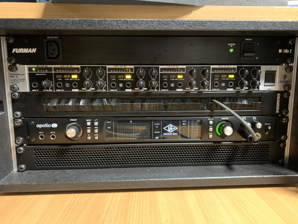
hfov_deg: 67.3
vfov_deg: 53.1
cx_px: 149
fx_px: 224
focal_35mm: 26
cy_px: 112
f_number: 1.8
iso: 640
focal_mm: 4.25
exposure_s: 1/30
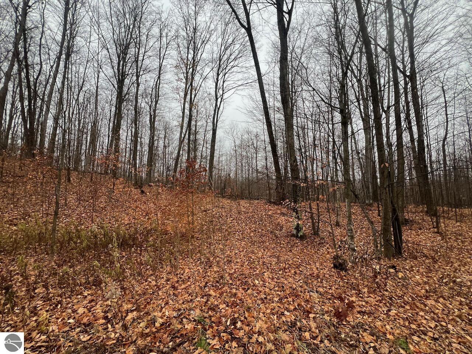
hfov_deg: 106.2
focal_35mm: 13
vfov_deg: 89.9
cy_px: 177
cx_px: 236
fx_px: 177
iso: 100
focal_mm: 1.57
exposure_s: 1/99
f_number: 1.8
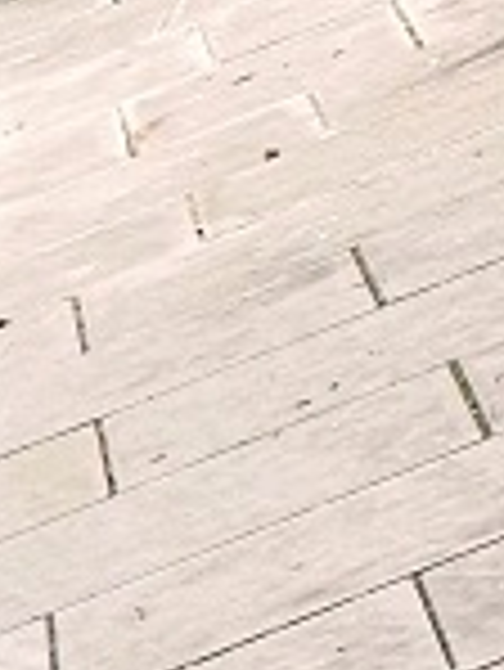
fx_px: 7231
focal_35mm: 373
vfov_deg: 5.2
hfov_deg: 3.8
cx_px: 1692
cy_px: -701
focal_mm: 6
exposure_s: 1/126
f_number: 2.4
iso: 100
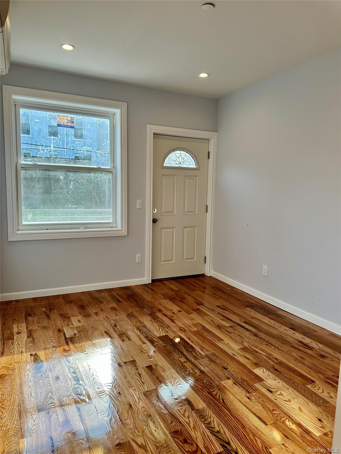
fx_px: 315
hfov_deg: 56.8
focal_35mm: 24
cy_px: 227
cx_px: 170
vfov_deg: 71.6
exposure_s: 1/458
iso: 80
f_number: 1.78
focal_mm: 6.86
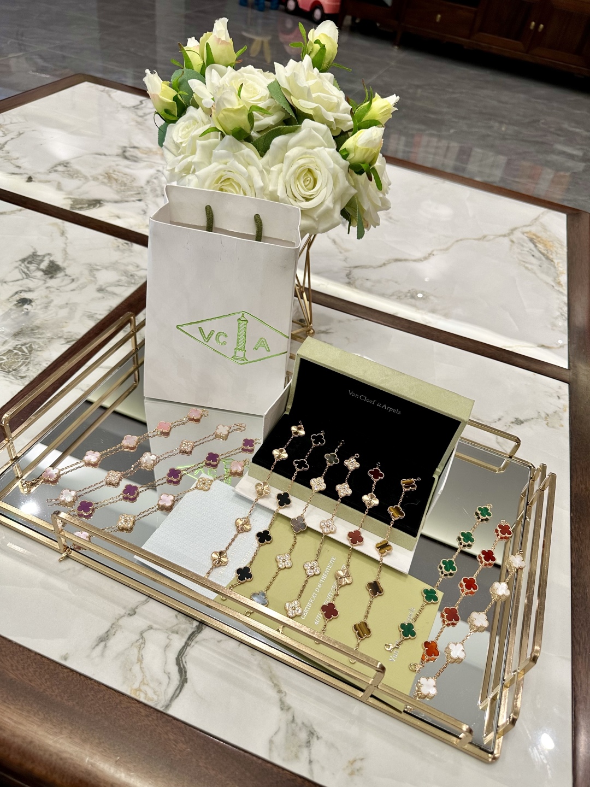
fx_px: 545
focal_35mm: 24
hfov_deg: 56.8
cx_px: 295
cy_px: 394
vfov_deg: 71.6
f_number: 1.78
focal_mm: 6.86
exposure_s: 1/100
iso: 125
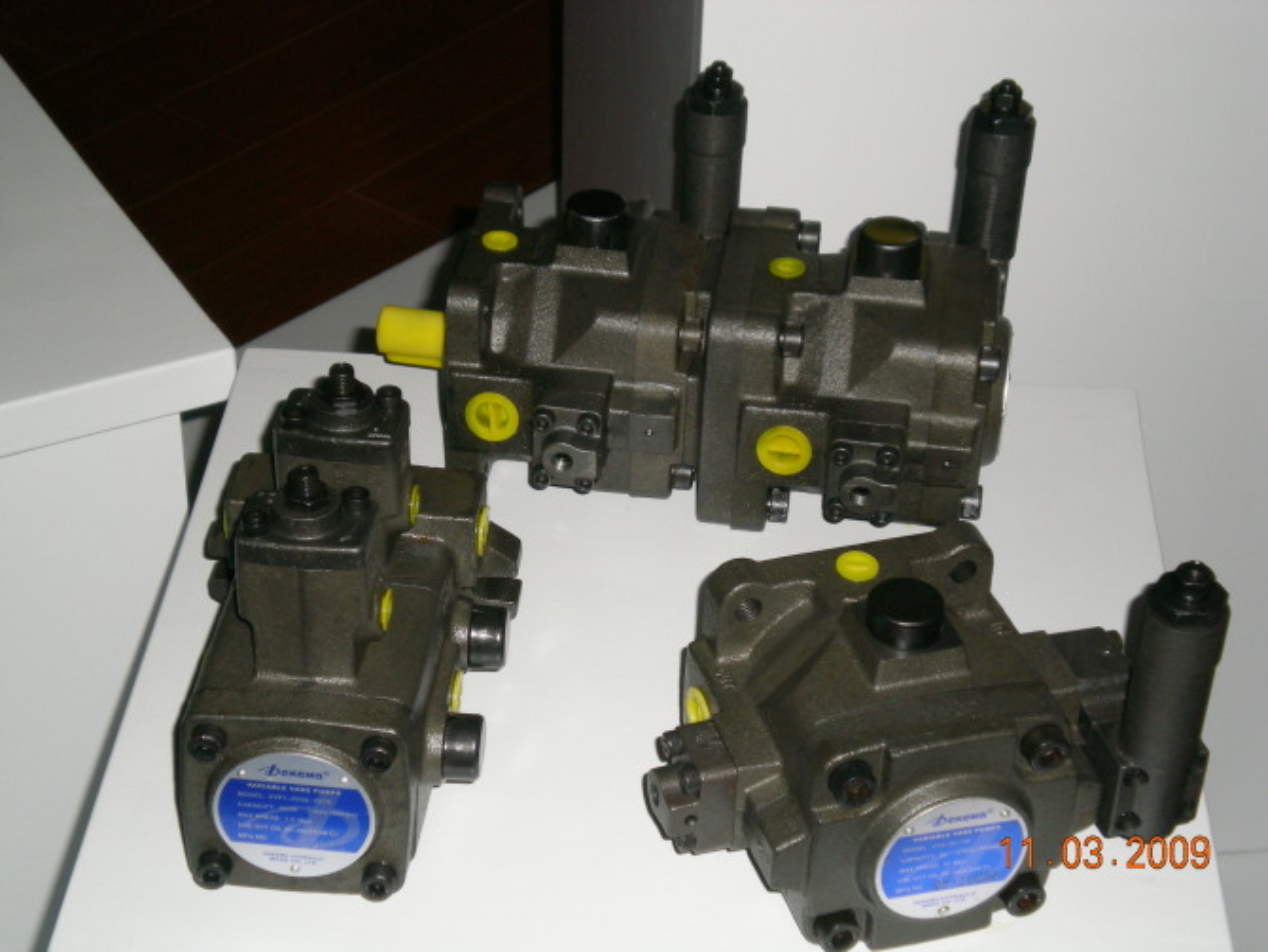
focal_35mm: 74
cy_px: 476
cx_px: 634
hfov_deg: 26.3
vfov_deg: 19.9
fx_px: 2712
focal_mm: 12.3
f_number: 4.6
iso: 150
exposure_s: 1/120
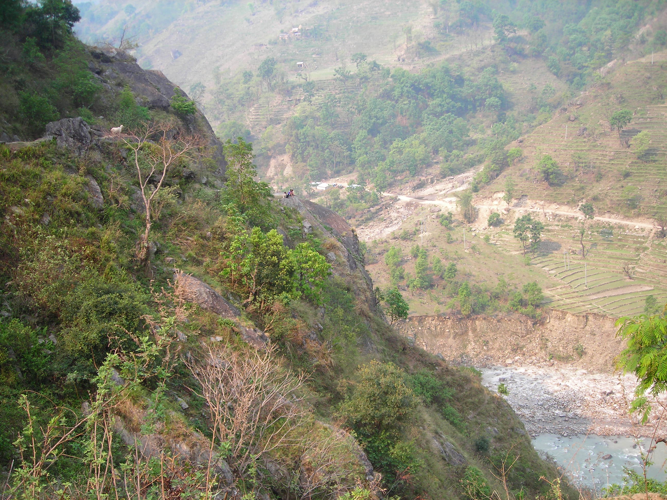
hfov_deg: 49.0
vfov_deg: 37.7
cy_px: 250
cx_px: 334
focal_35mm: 38
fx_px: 732
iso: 50
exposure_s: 1/113
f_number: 3.2
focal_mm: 6.3
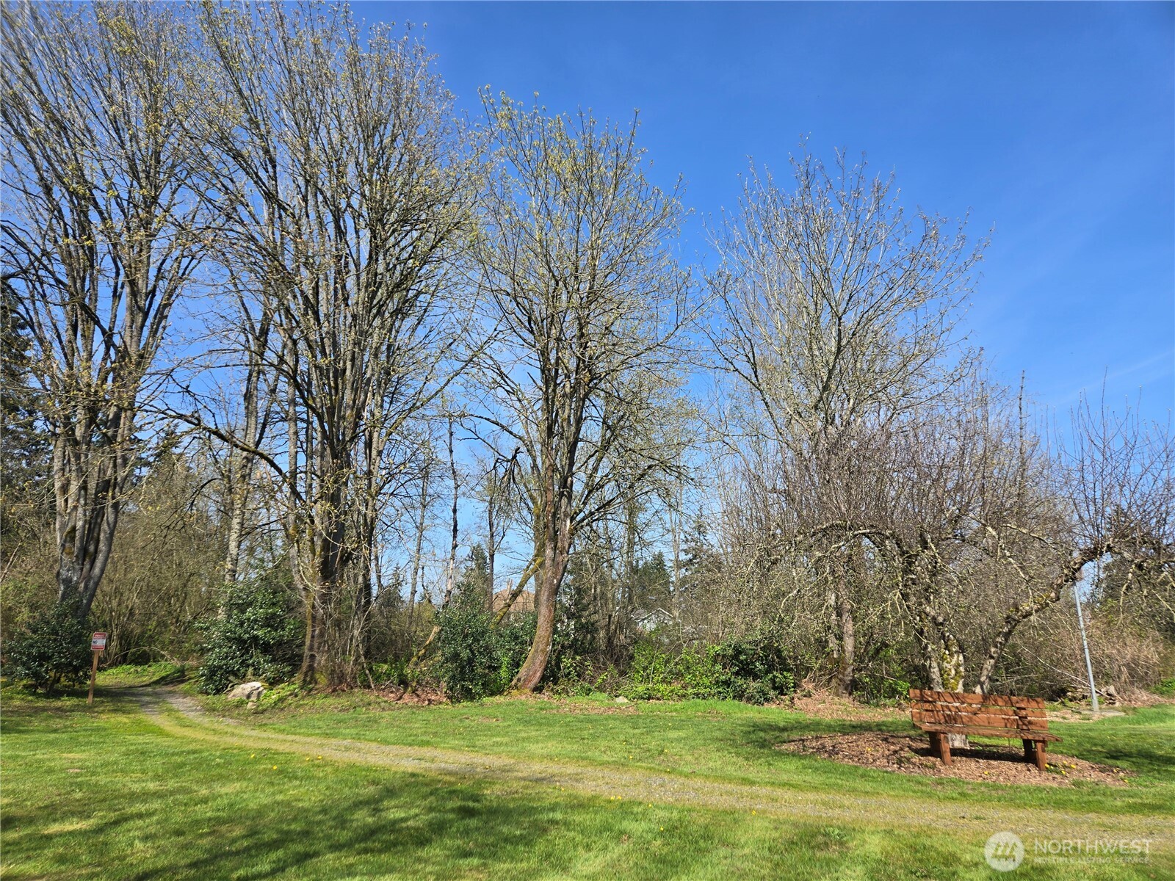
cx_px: 588
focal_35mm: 23
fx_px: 781
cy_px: 440
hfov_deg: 73.9
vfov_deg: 58.9
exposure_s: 1/1418
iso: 25
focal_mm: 5.4
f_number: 1.8
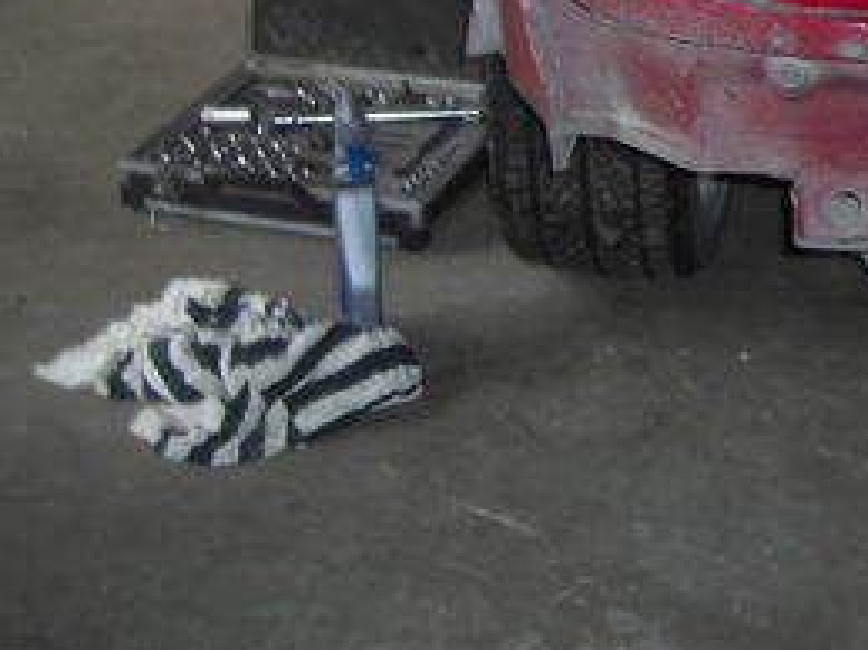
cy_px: -84
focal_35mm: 94
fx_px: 2356
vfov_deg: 15.3
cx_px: 885
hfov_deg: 20.2
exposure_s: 1/60
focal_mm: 7.9
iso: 100
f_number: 2.8
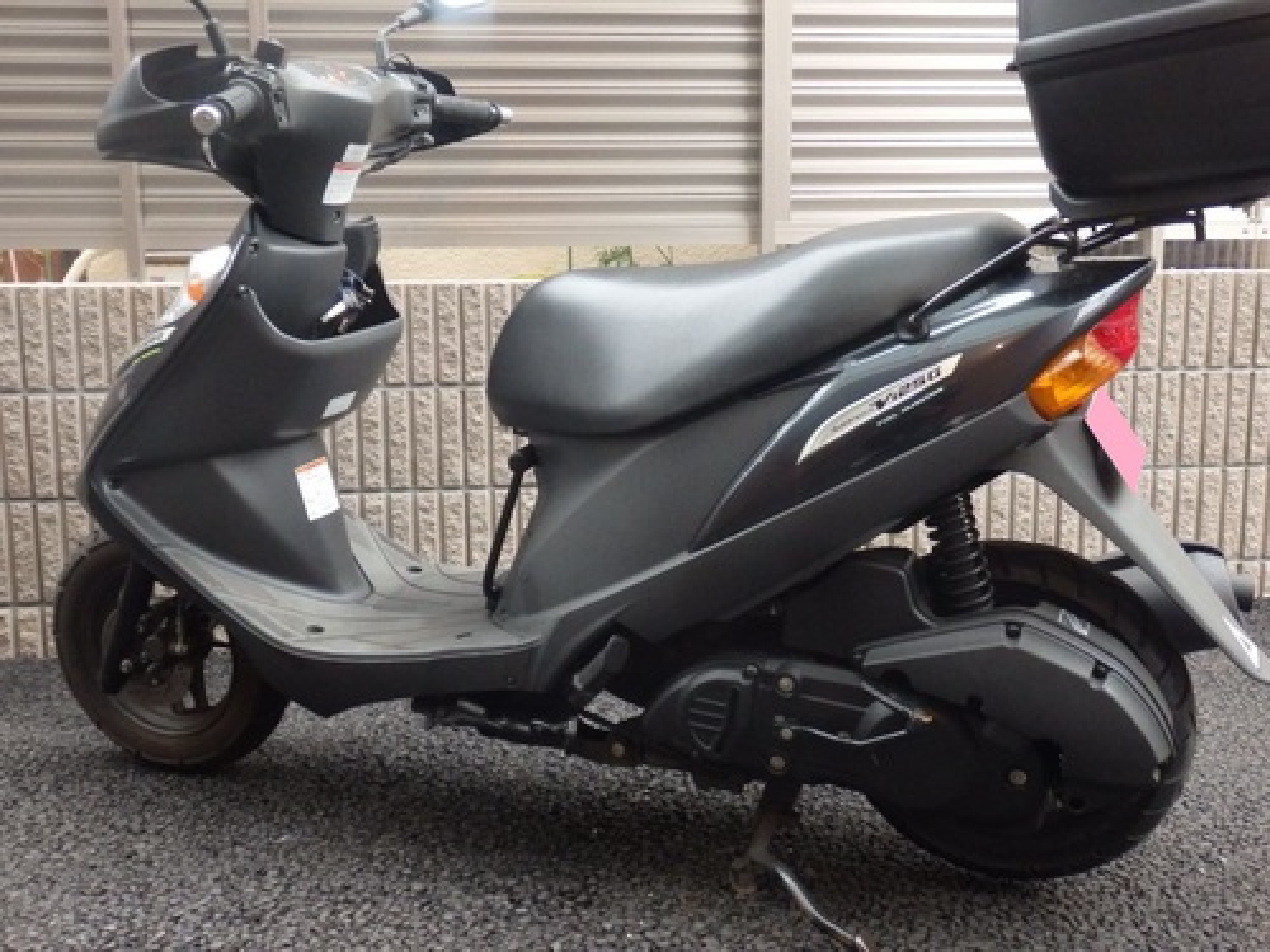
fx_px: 1357
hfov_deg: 50.1
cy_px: 476
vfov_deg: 38.7
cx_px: 635
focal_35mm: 37
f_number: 3.6
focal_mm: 6.6
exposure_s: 1/15
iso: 800
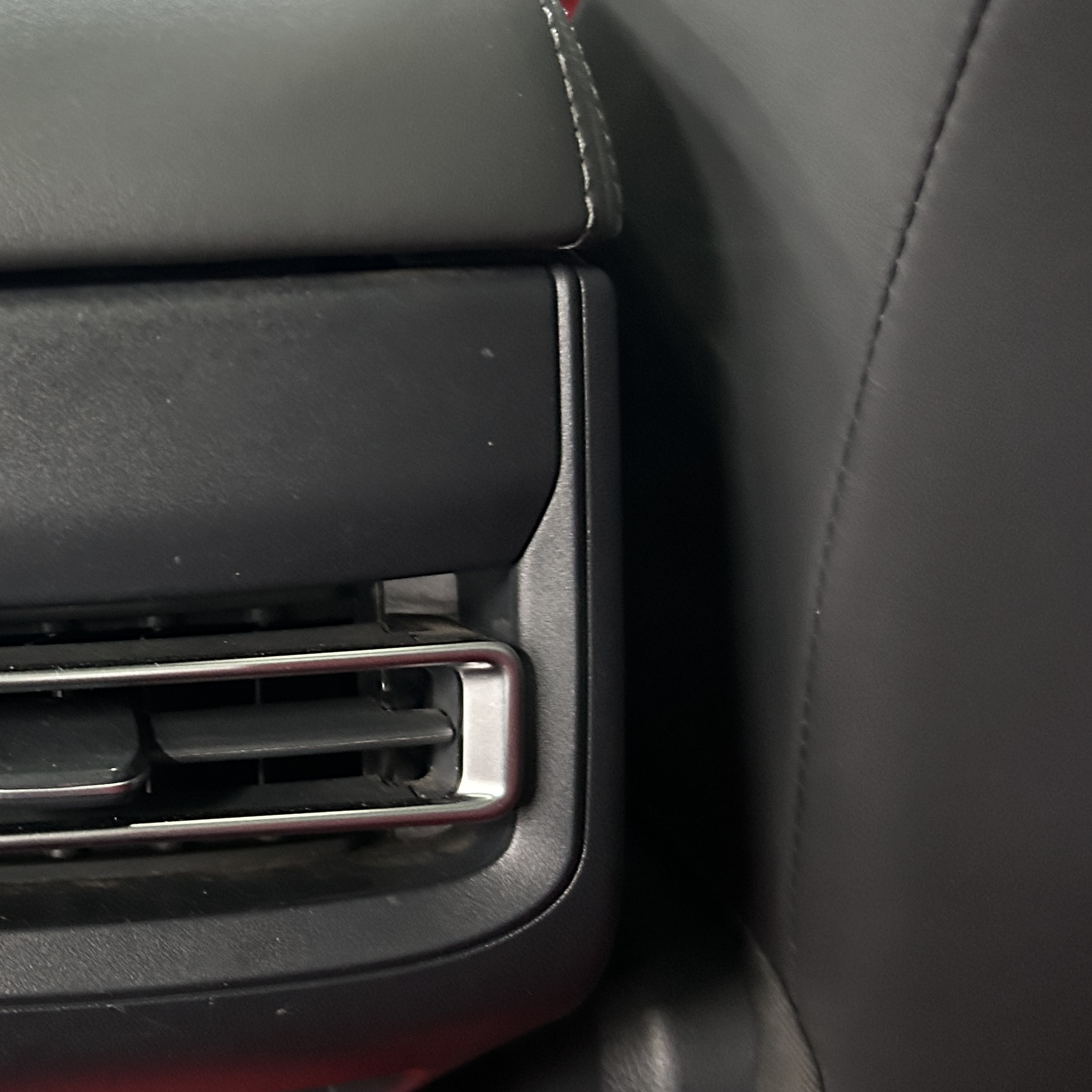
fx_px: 1785
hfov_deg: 32.1
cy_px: 608
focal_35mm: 50
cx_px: 78
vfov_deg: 34.0
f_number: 1.5
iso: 800
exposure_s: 1/30
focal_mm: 5.7
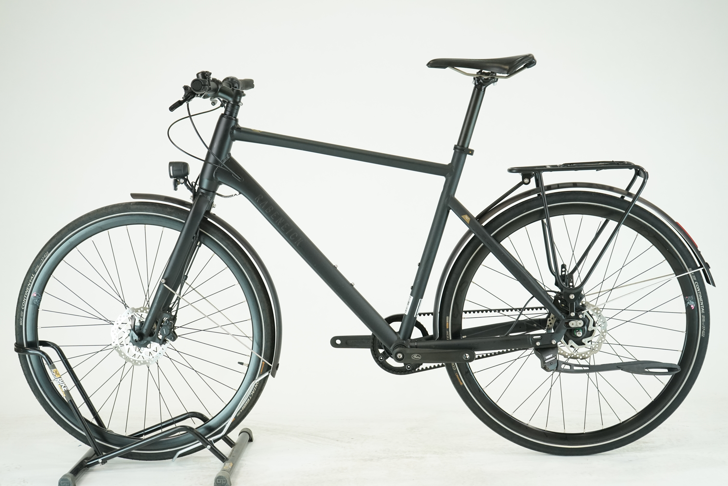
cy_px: 243
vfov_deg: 25.5
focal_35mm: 53
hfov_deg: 37.5
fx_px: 1072
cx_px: 364
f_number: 5.6
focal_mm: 53
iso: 1600
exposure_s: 1/200
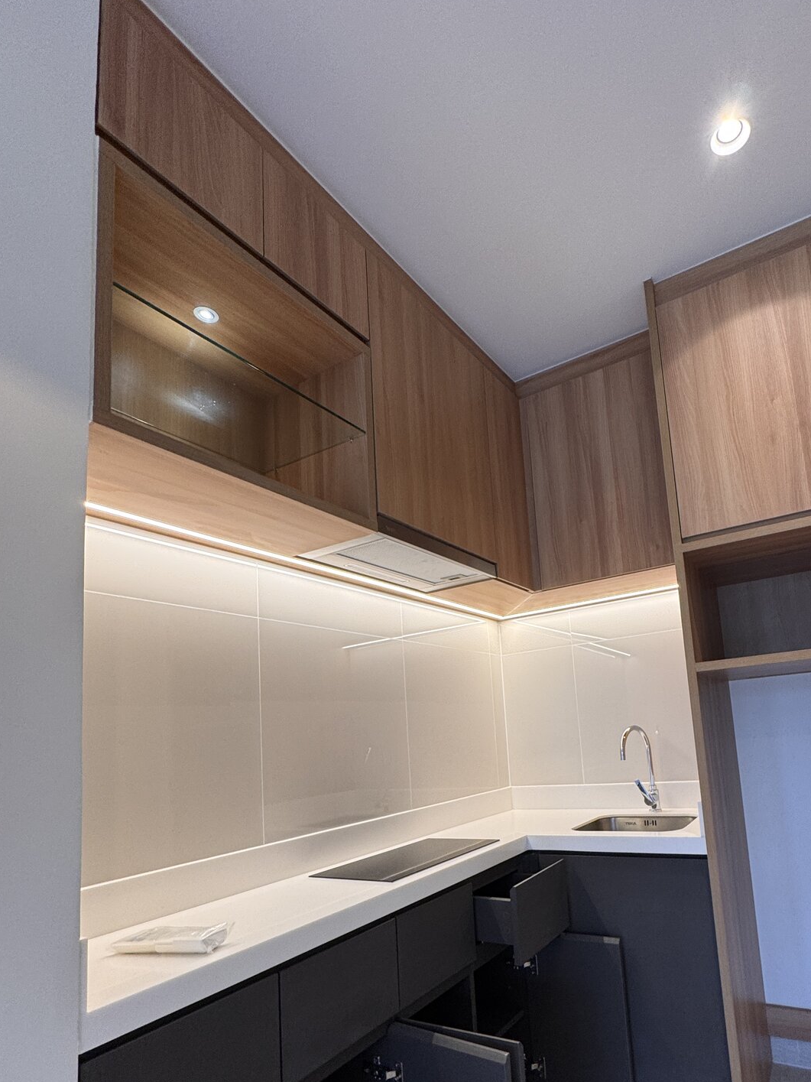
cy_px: 663
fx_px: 594
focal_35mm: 19
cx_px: 517
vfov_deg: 83.4
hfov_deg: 67.4
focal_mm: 2.22
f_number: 2.2
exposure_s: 1/99
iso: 125
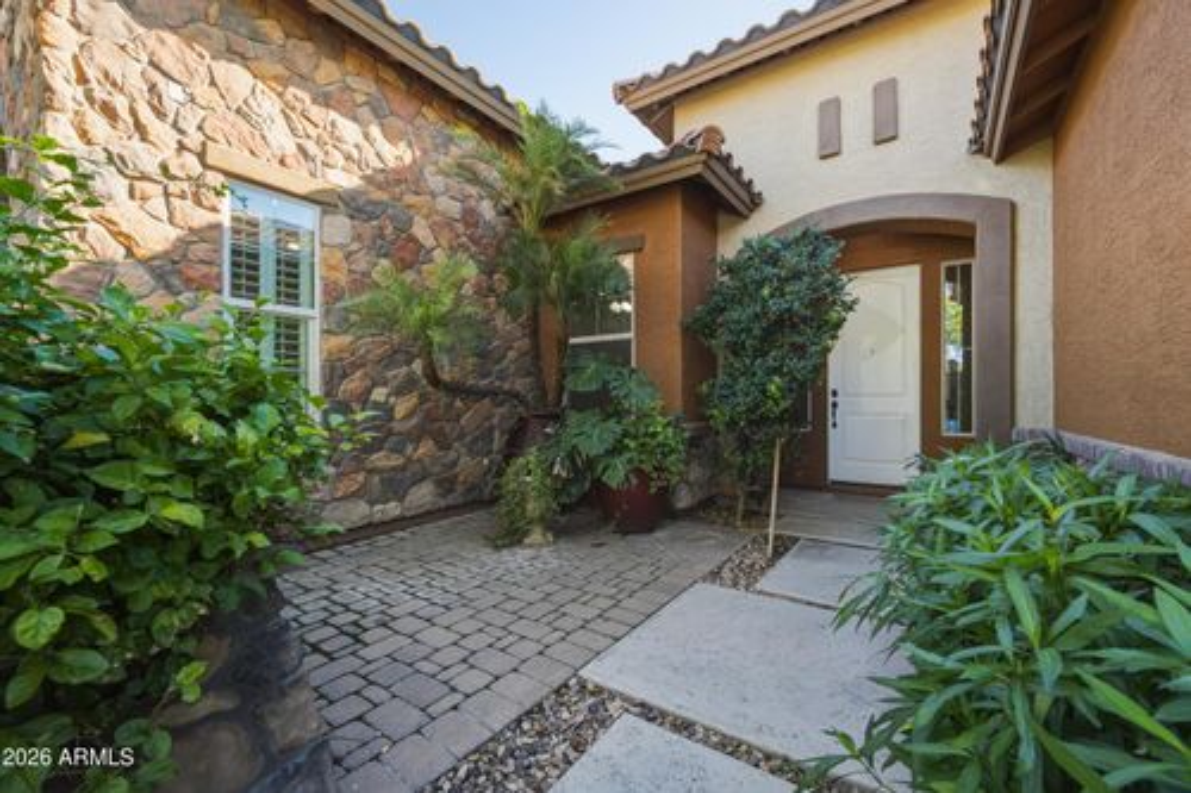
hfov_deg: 104.3
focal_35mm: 14
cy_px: 396
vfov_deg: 81.2
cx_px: 596
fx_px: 463
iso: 640
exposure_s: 1/400
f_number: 7.1
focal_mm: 14
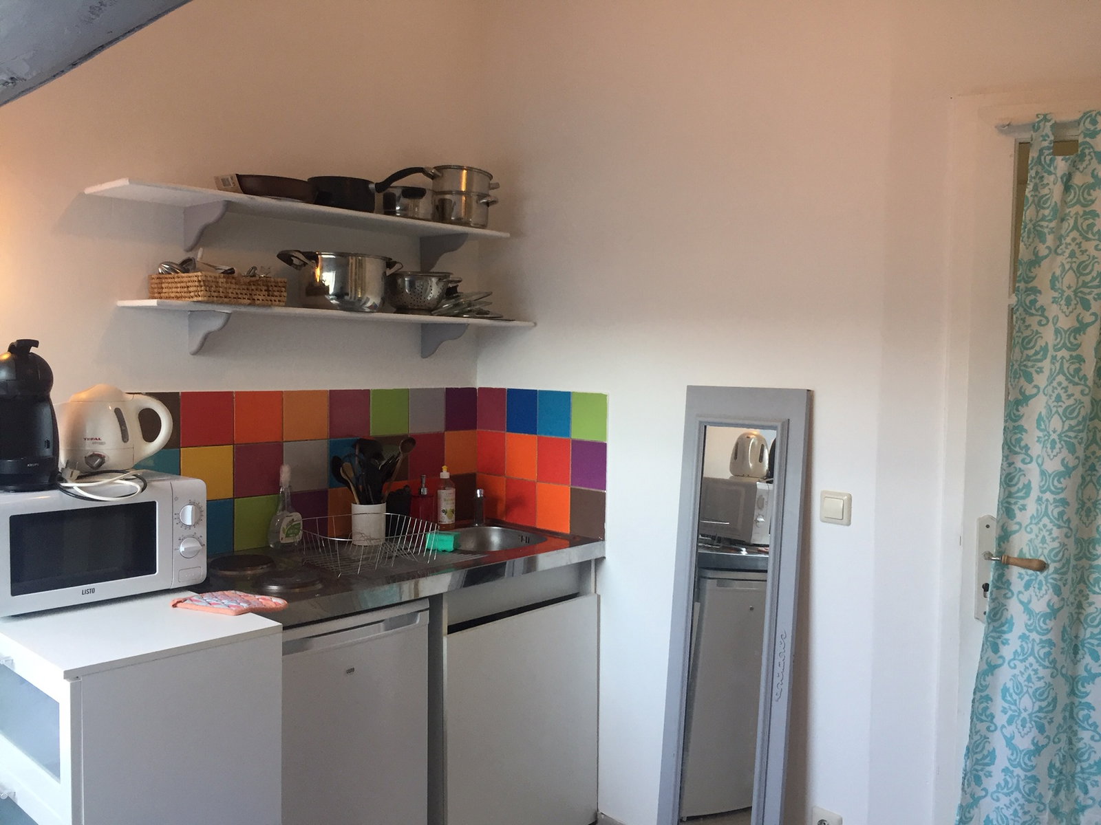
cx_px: 550
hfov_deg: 61.7
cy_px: 412
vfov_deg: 48.2
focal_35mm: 29
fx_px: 922
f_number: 2.2
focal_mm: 4.15
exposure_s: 1/33
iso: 40
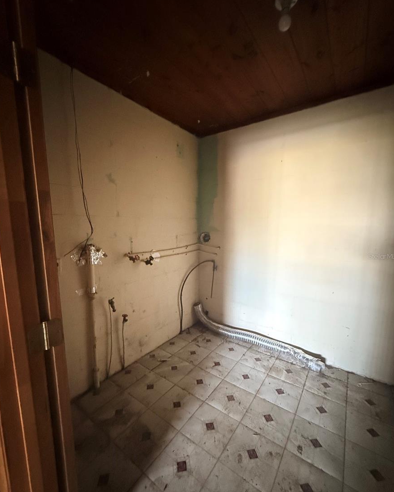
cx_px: 198
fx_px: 219
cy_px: 256
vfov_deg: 96.7
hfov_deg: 84.1
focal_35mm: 15
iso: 1600
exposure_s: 1/50
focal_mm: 2.22
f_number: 2.2
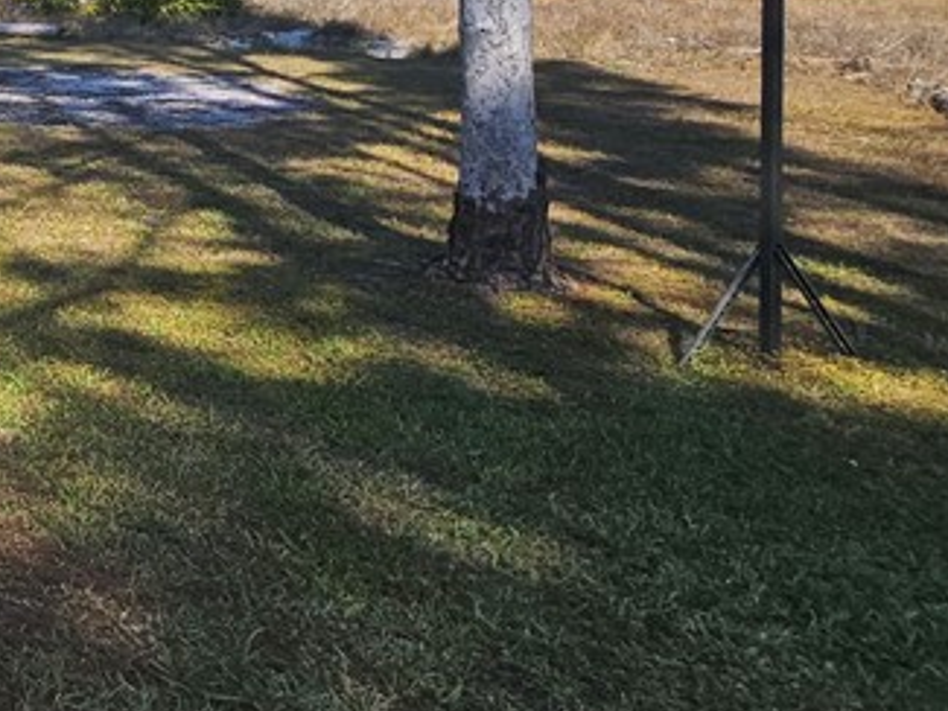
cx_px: -513
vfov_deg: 31.8
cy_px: -35
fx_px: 1123
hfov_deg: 27.9
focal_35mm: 41
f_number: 2.2
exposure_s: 1/1775
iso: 50
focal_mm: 2.2
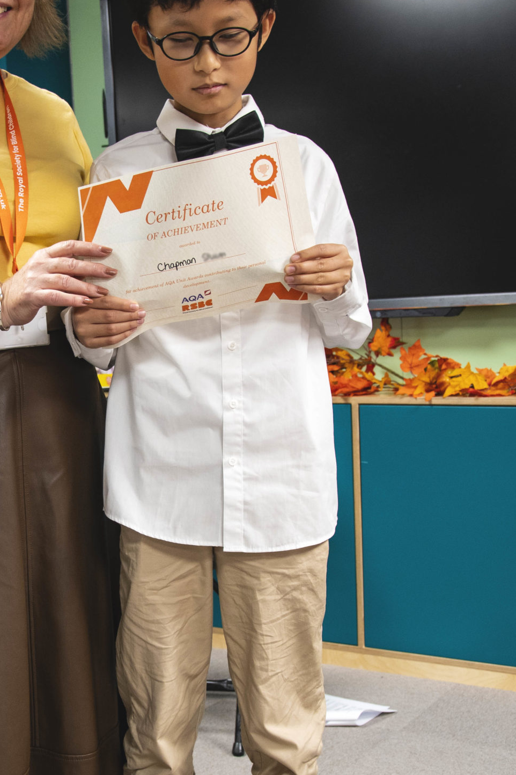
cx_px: 79
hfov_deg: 24.1
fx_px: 1182
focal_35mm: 55
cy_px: 448
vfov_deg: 36.2
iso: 400
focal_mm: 21
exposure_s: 1/40
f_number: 3.8
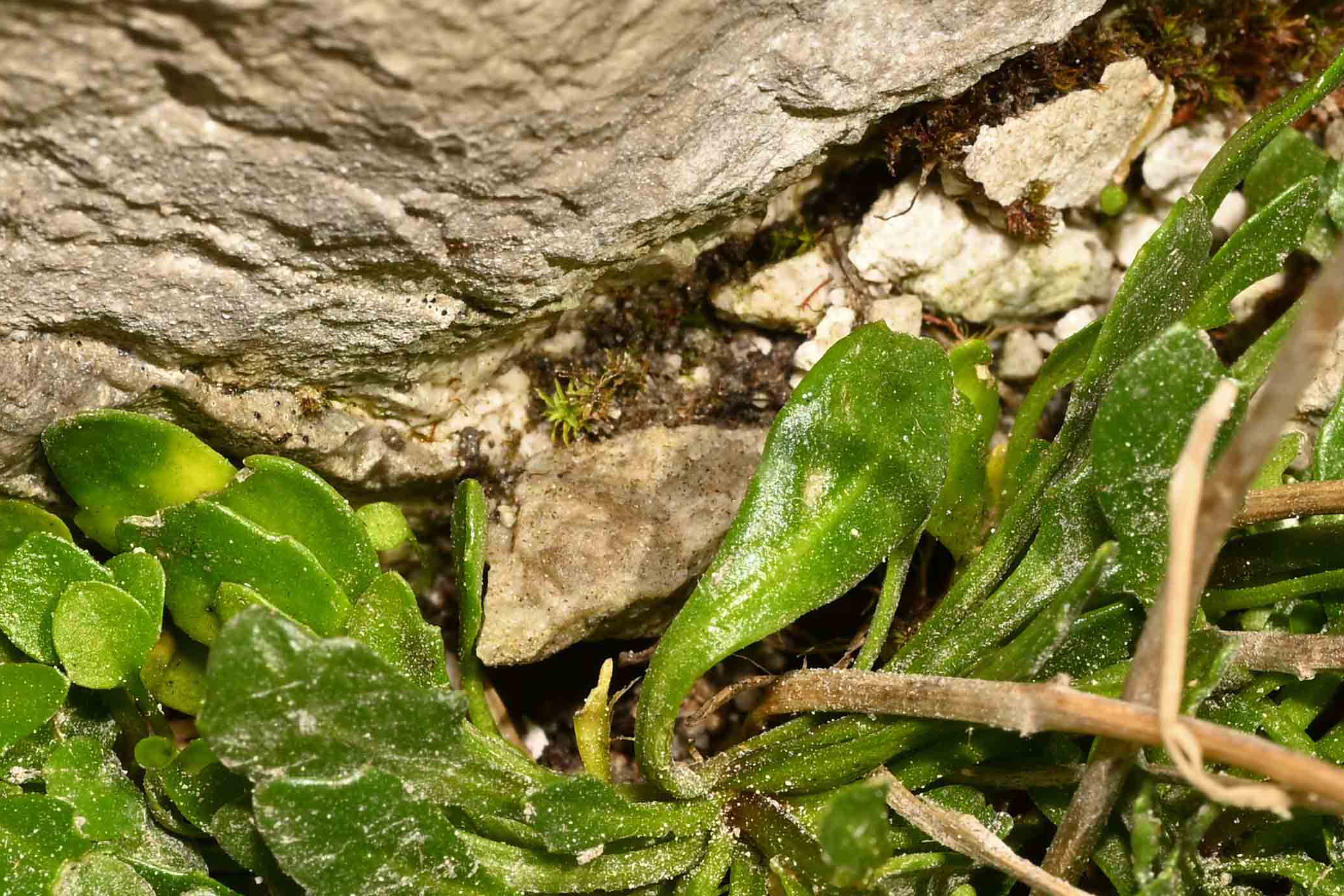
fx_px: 15493
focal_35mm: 415
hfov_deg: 5.0
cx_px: 779
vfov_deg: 3.3
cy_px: 762
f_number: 14
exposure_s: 1/200
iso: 100
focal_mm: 105
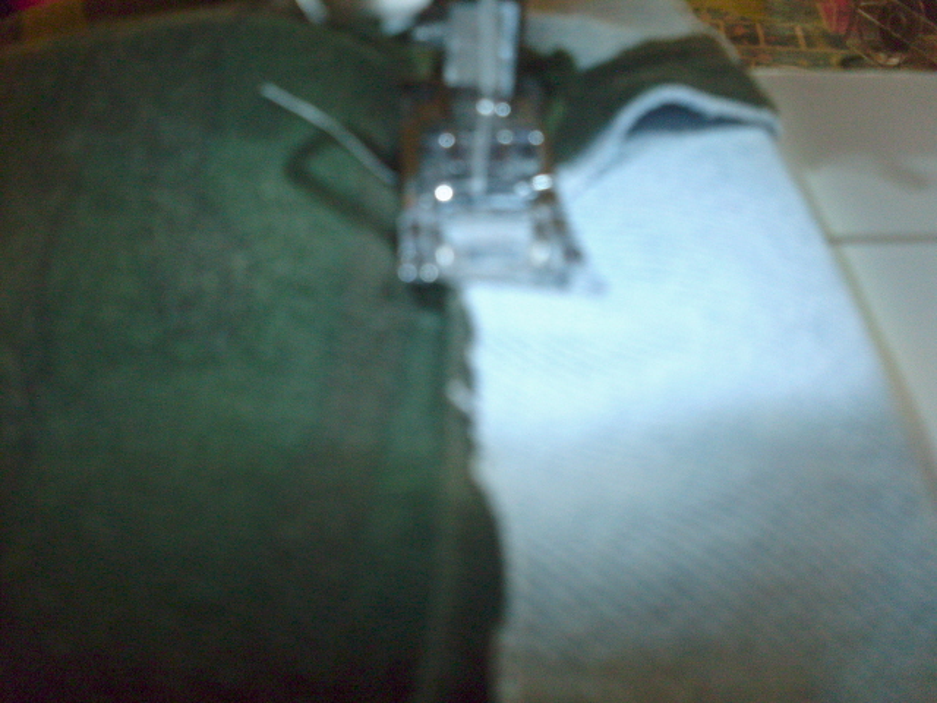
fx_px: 1029
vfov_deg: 37.7
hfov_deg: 49.0
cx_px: 468
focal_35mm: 38
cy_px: 352
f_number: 2.8
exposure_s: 1/45
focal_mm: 6.3
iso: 100
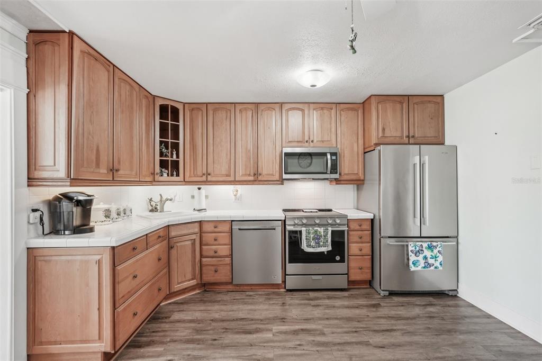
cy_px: 180
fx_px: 241
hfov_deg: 96.8
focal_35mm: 16
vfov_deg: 73.7
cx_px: 271
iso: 400
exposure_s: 1/8
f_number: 8
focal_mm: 16
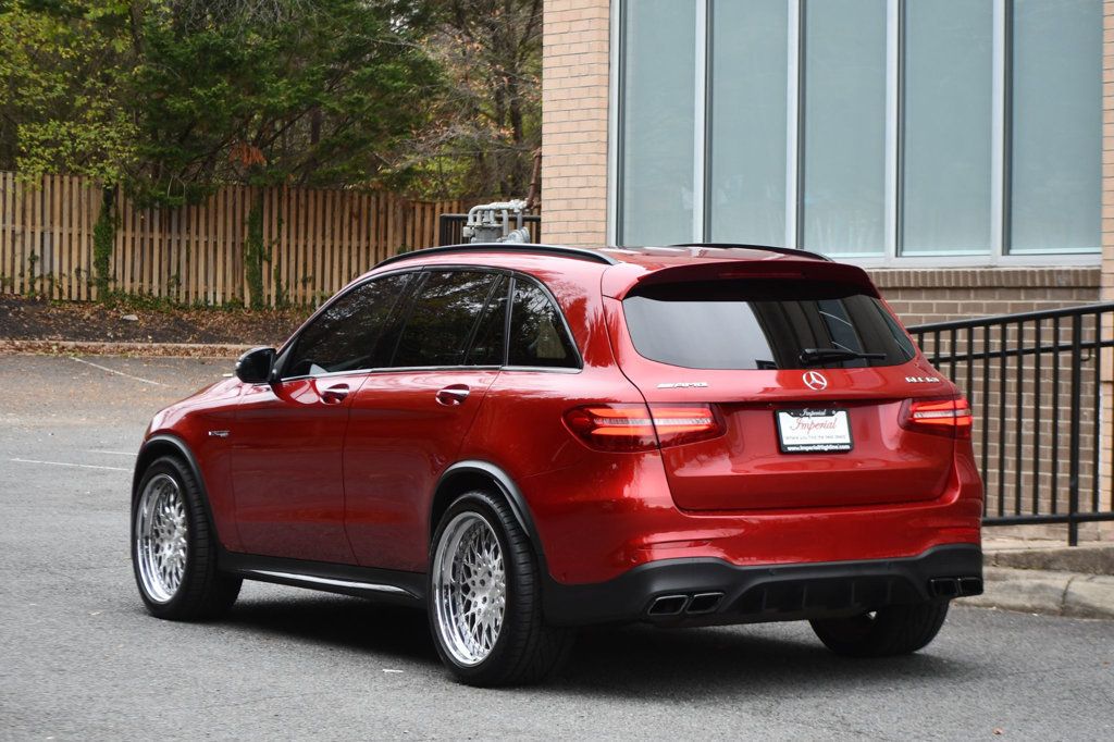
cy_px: 371
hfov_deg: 19.5
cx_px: 557
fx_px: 3248
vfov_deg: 13.0
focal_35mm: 105
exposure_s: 1/250
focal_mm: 70
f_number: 4.5
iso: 400
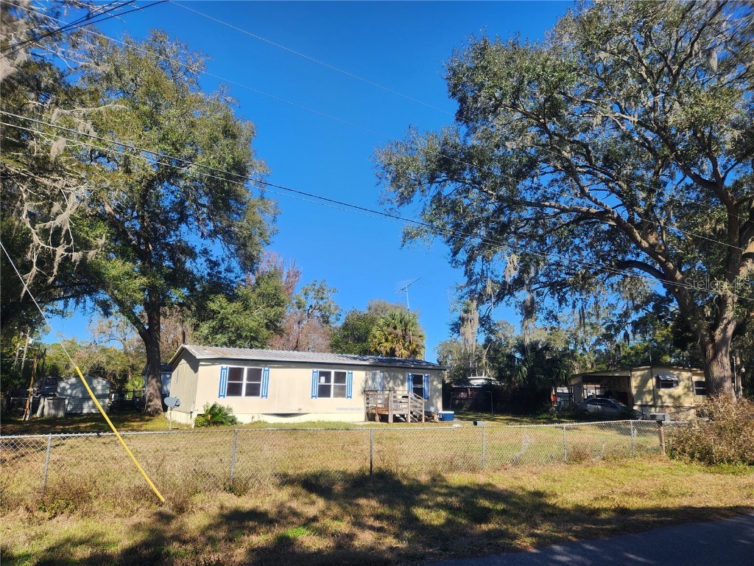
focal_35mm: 23
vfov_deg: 58.9
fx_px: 501
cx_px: 377
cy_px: 283
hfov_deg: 73.9
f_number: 1.8
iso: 20
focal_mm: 5.4
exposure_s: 1/1114
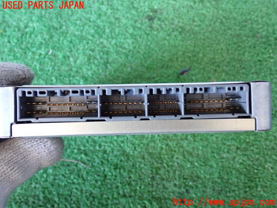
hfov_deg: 49.0
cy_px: 104
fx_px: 304
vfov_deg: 37.7
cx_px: 138
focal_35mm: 38
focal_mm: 6.83
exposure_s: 1/40
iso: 500
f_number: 2.7
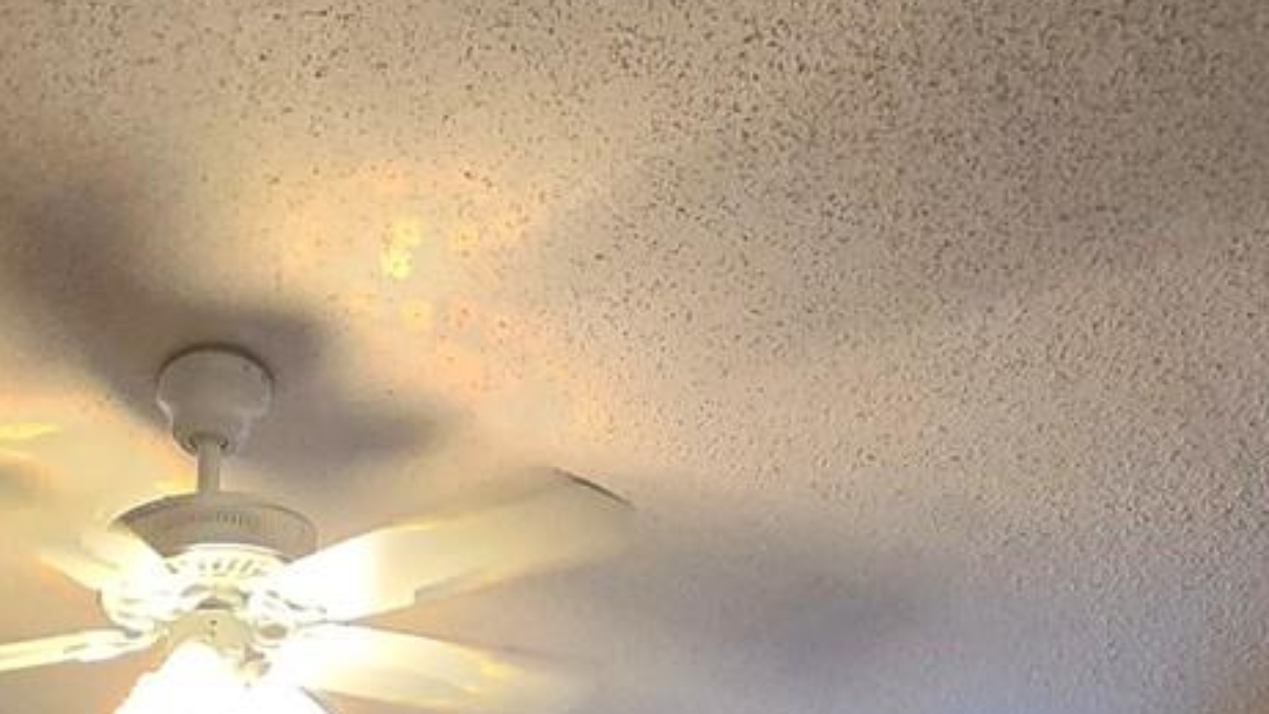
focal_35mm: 49
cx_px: -47
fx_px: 1649
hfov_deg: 37.0
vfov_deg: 16.0
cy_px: 1587
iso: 1000
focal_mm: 2.2
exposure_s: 1/60
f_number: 2.2
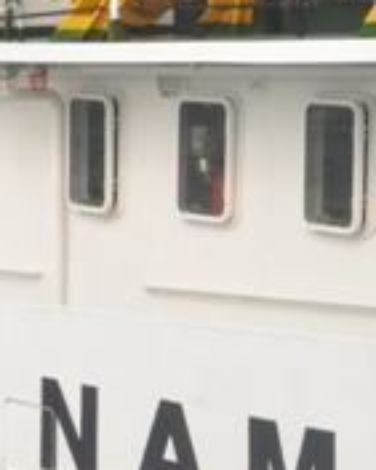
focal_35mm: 180
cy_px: 123
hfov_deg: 8.5
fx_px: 2502
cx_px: -3
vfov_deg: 10.7
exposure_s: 1/640
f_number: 13
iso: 1000
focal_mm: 22
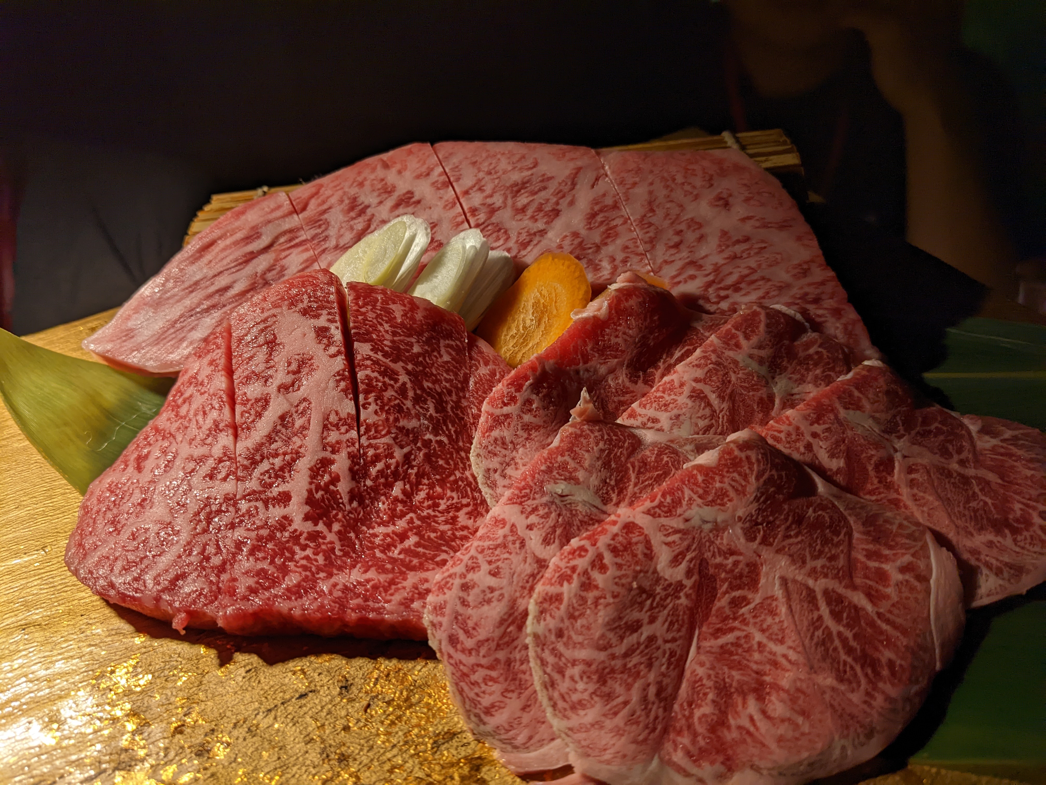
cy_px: 392
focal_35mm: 27
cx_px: 523
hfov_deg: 65.3
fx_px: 816
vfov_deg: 51.4
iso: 51
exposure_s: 1/60
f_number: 1.73
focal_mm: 4.38
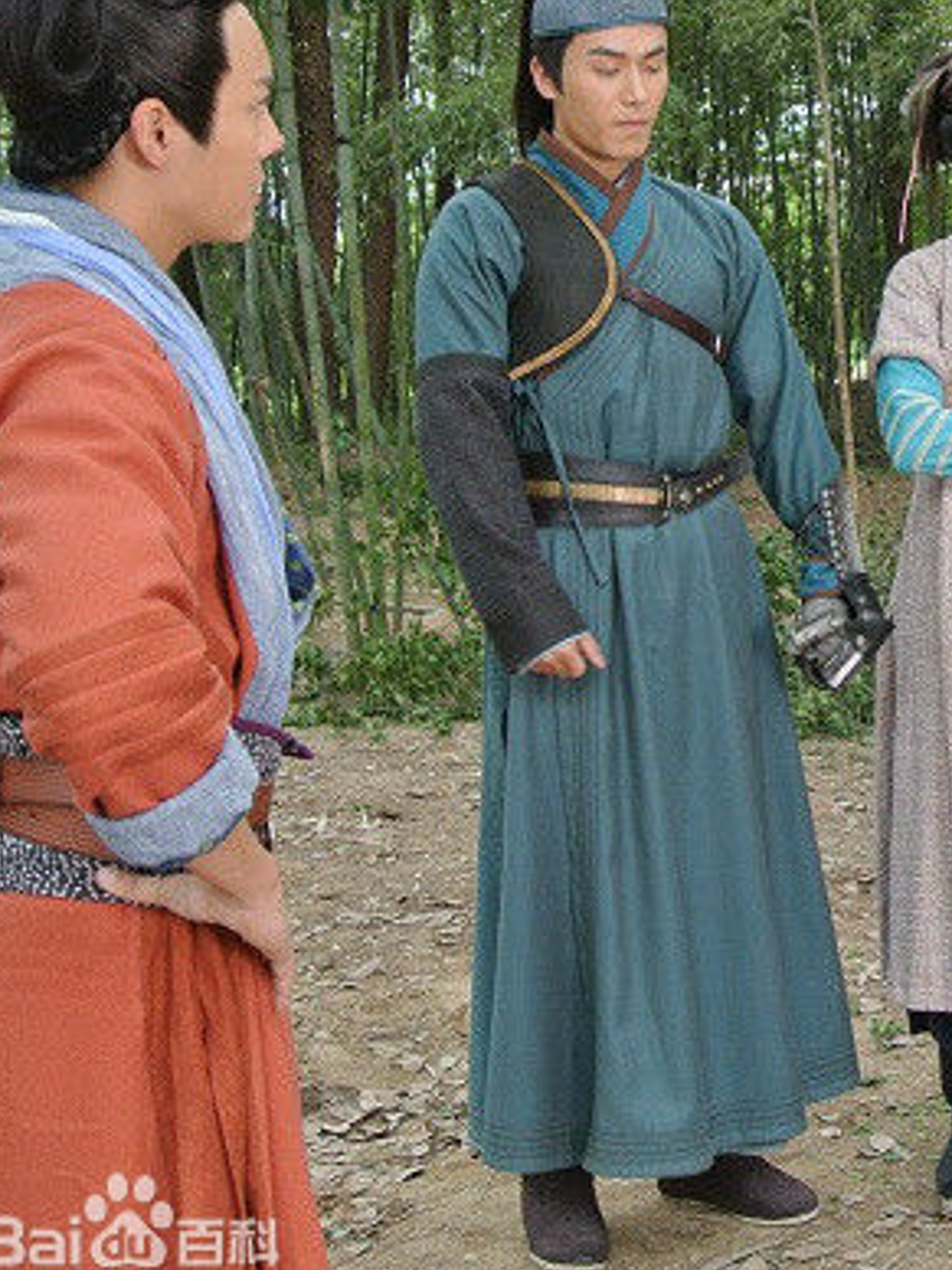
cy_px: 502
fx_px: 2750
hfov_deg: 18.7
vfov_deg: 25.9
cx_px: 1124
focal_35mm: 75
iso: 220
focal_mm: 14.5
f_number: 4
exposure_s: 1/60
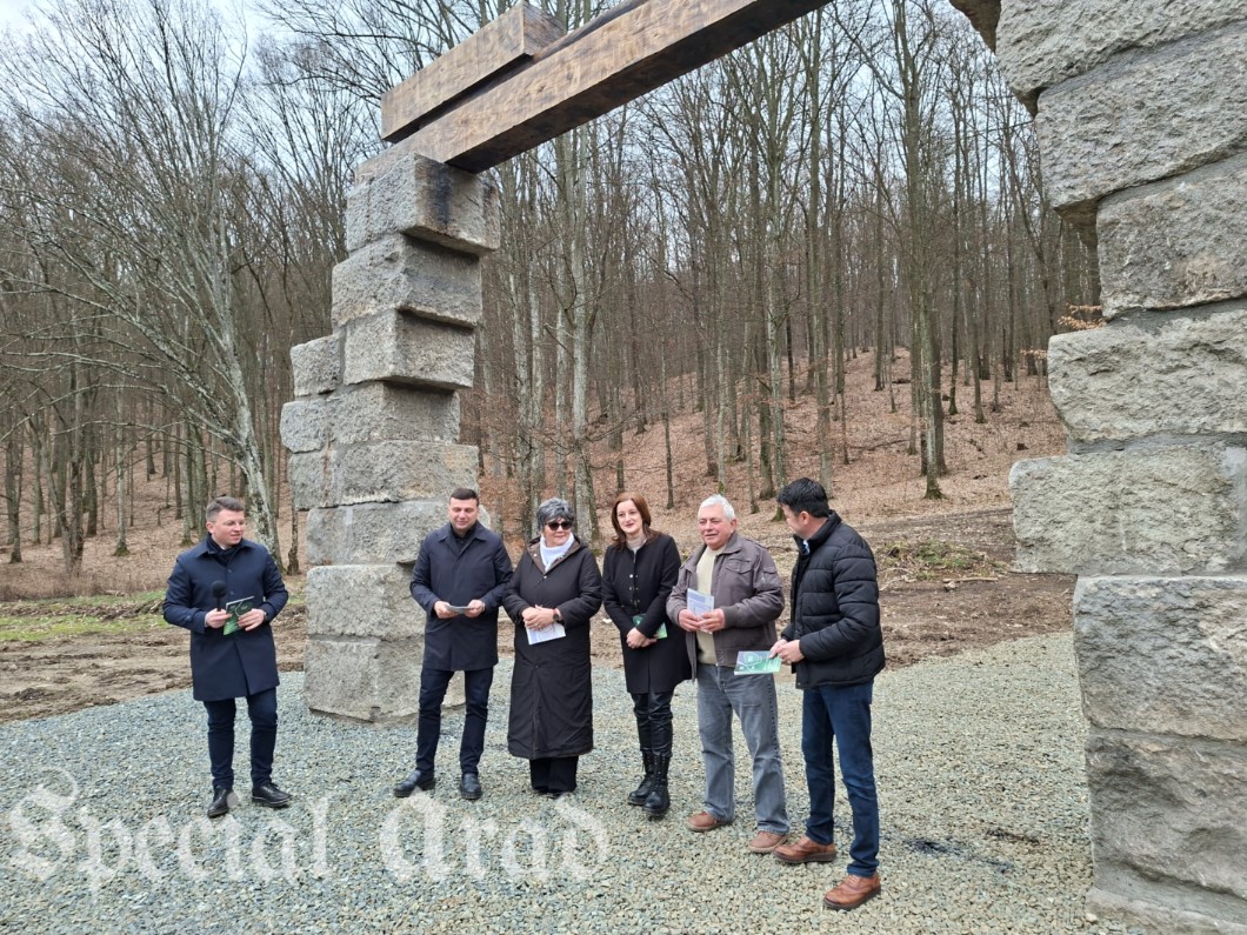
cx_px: 624
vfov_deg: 58.9
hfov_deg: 73.9
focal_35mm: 23
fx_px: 829
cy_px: 468
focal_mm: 5.54
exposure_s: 1/326
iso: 50
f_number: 1.8
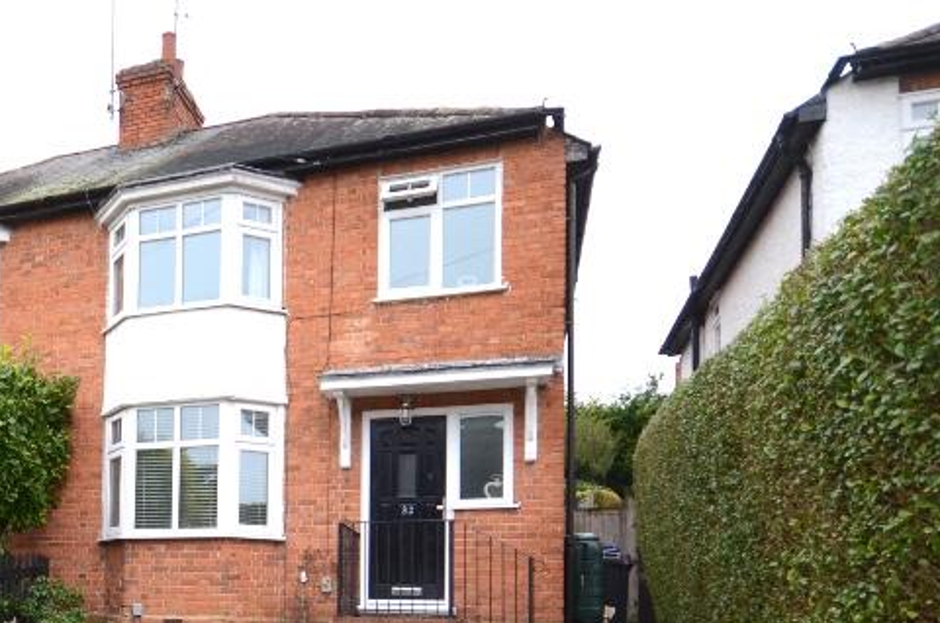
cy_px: 570
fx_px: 834
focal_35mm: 32
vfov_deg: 38.0
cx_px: 157
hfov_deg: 53.8
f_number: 4.5
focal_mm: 10
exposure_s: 1/125
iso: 400
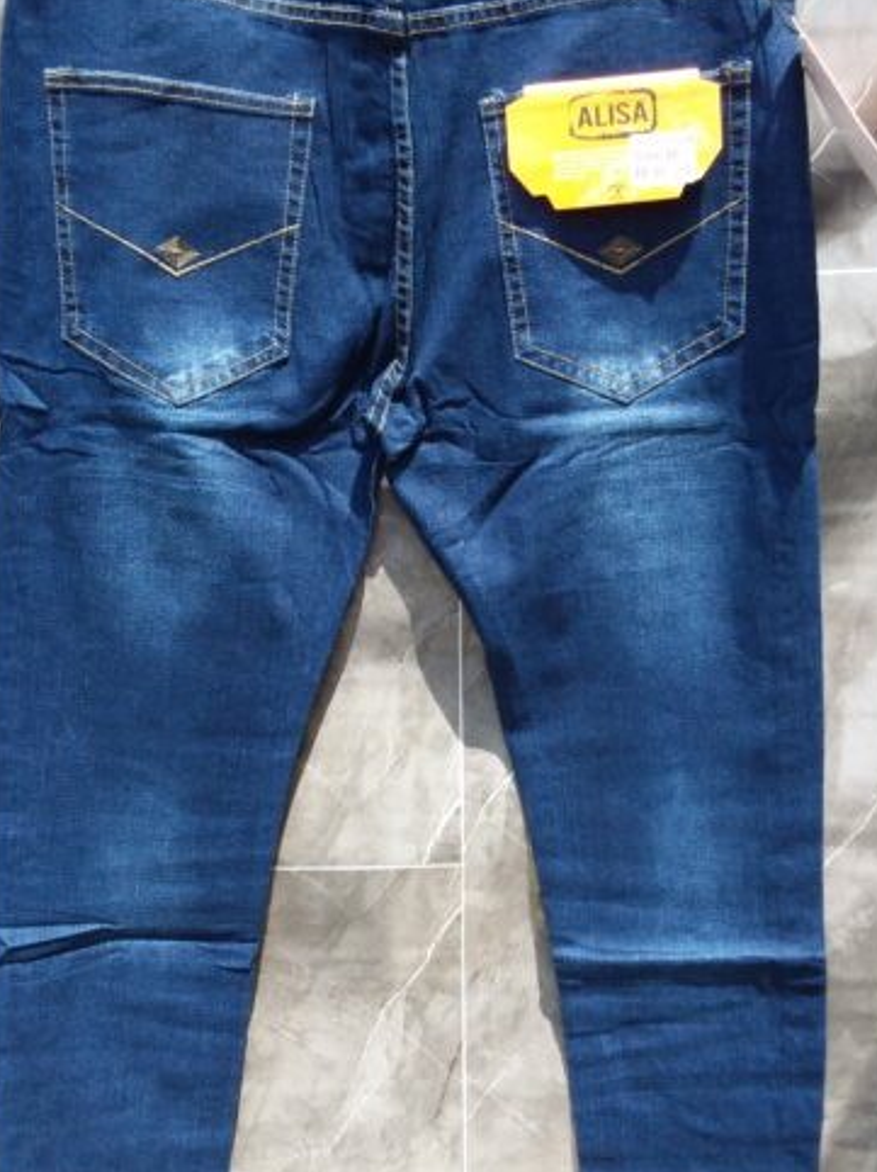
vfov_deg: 50.1
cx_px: 385
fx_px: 1251
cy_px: 637
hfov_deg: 38.6
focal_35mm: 37
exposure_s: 1/622
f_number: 1.9
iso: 40
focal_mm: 2.91
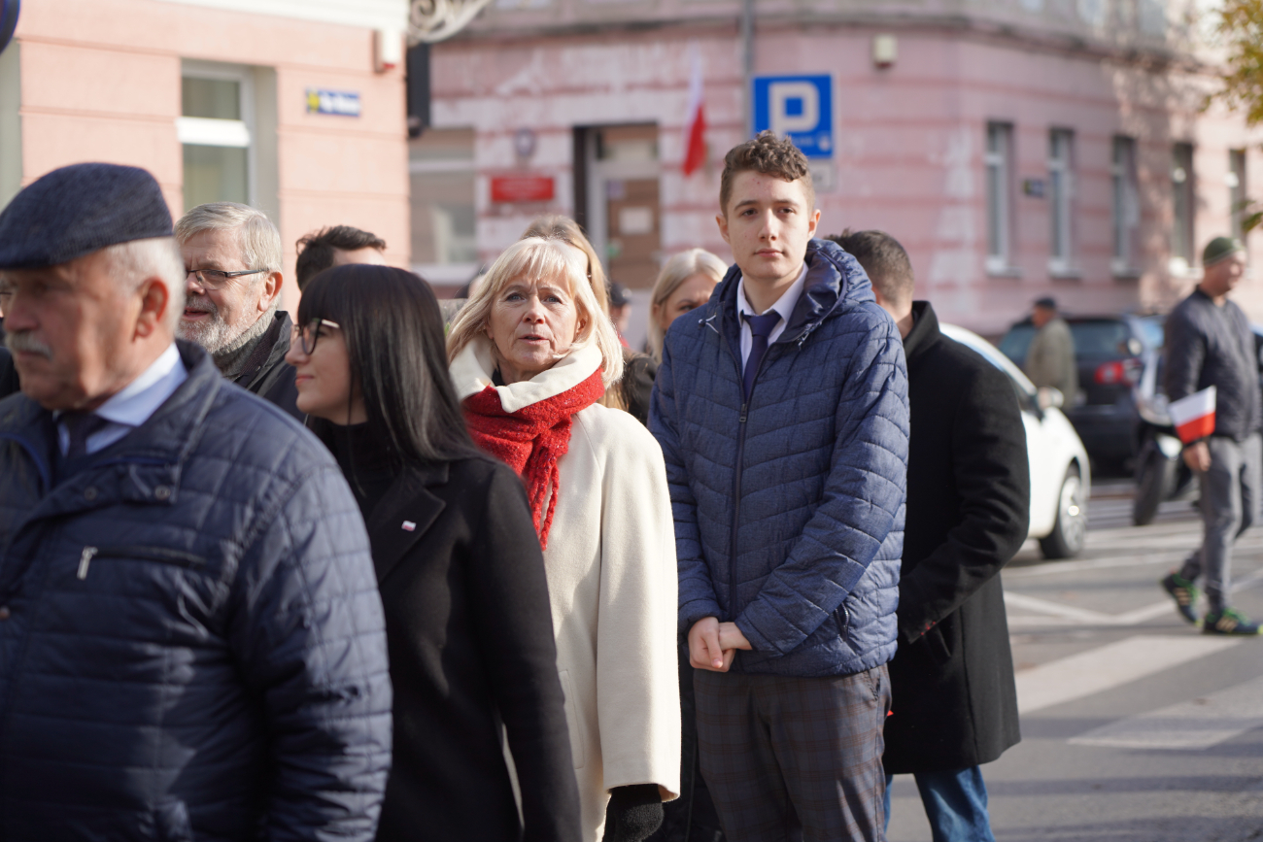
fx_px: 3684
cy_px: 421
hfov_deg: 19.5
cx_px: 632
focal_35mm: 105
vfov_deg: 13.0
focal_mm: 105
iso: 100
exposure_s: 1/250
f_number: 4.5
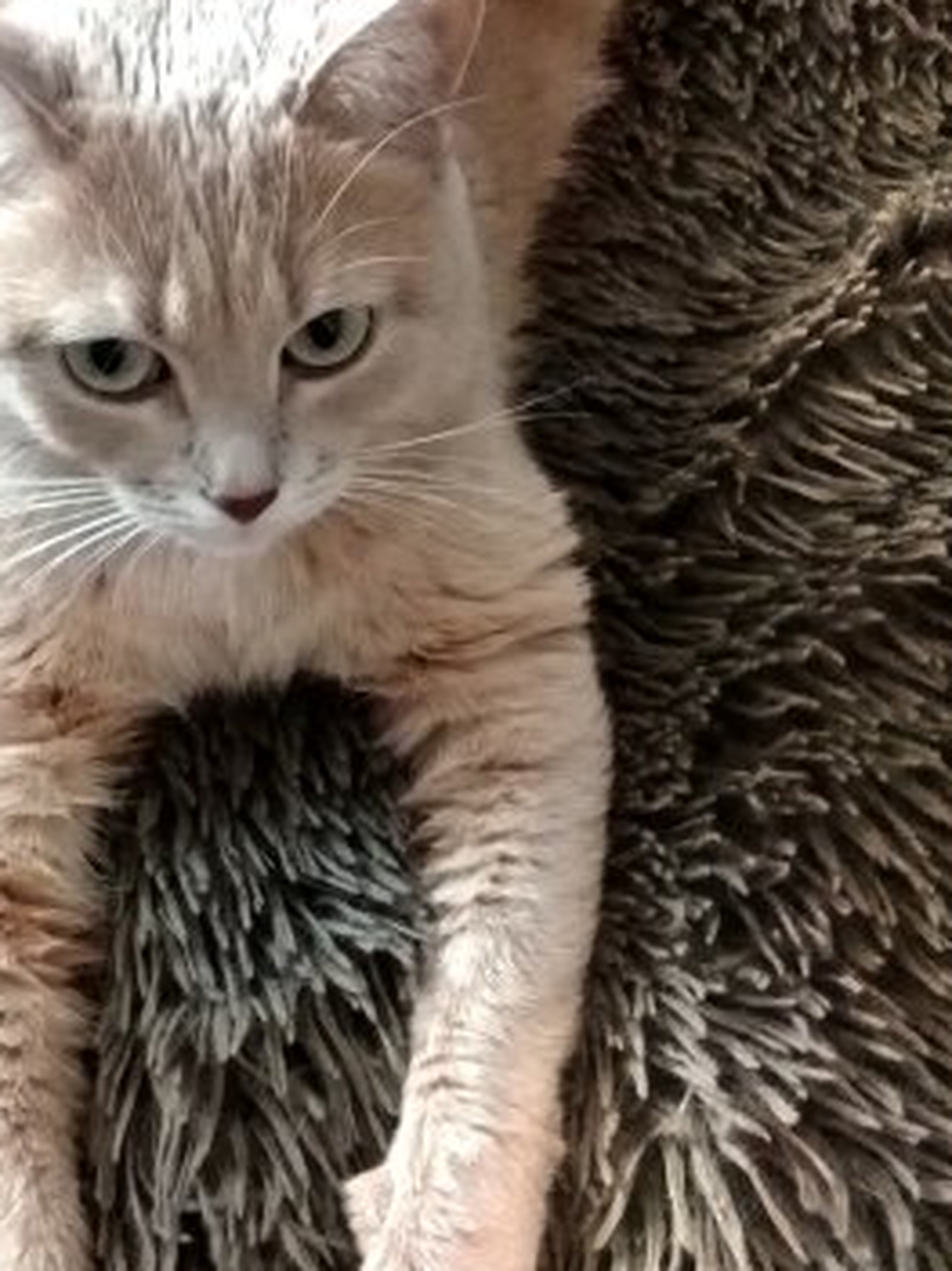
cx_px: 271
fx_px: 1981
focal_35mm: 54
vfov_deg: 35.6
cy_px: 623
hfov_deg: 26.8
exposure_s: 1/17
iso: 640
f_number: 2.2
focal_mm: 3.3
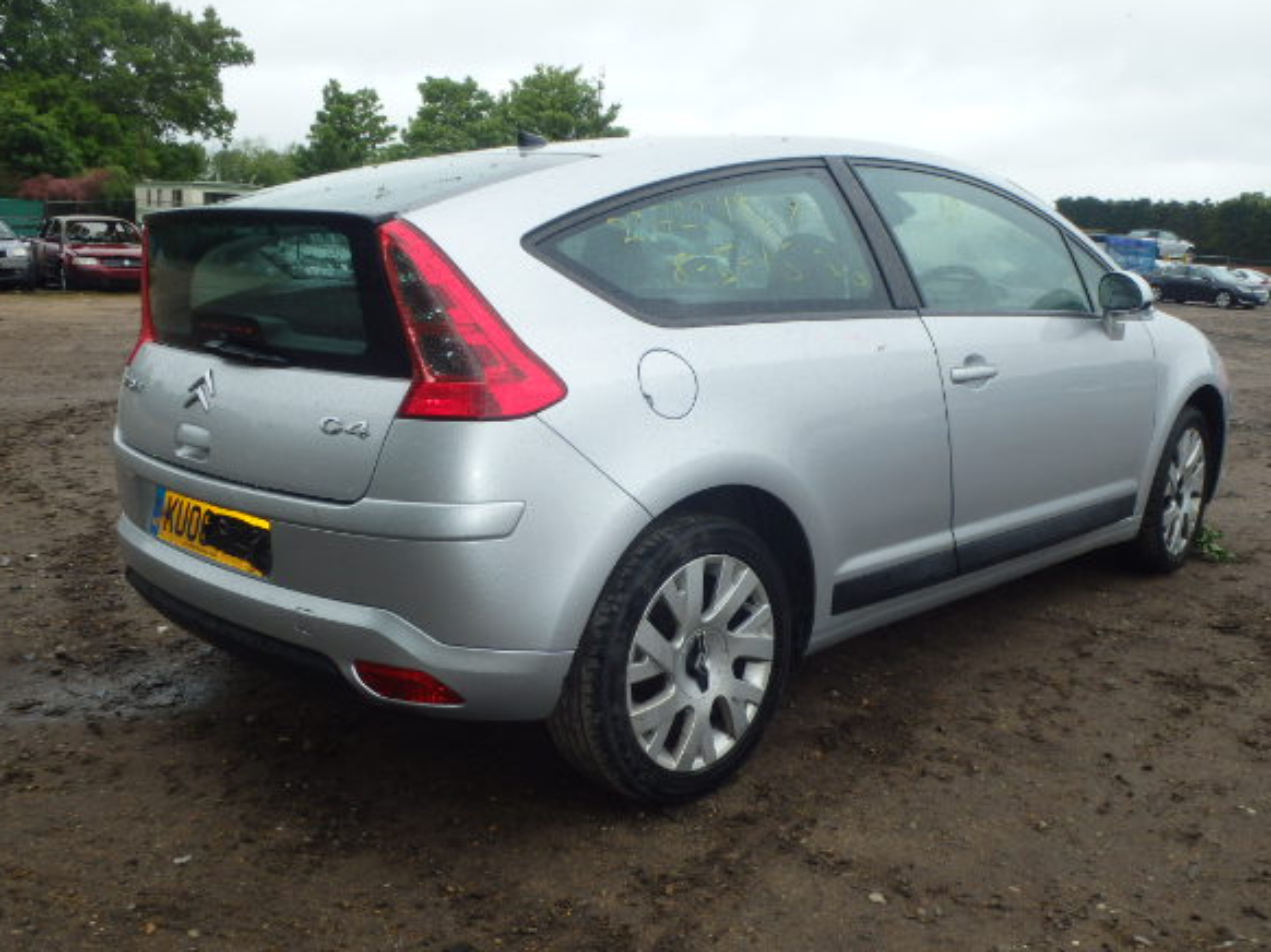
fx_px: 1211
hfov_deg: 55.3
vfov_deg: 42.9
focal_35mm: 33
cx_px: 677
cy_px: 515
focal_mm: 5.4
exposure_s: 1/320
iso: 125
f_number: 4.1
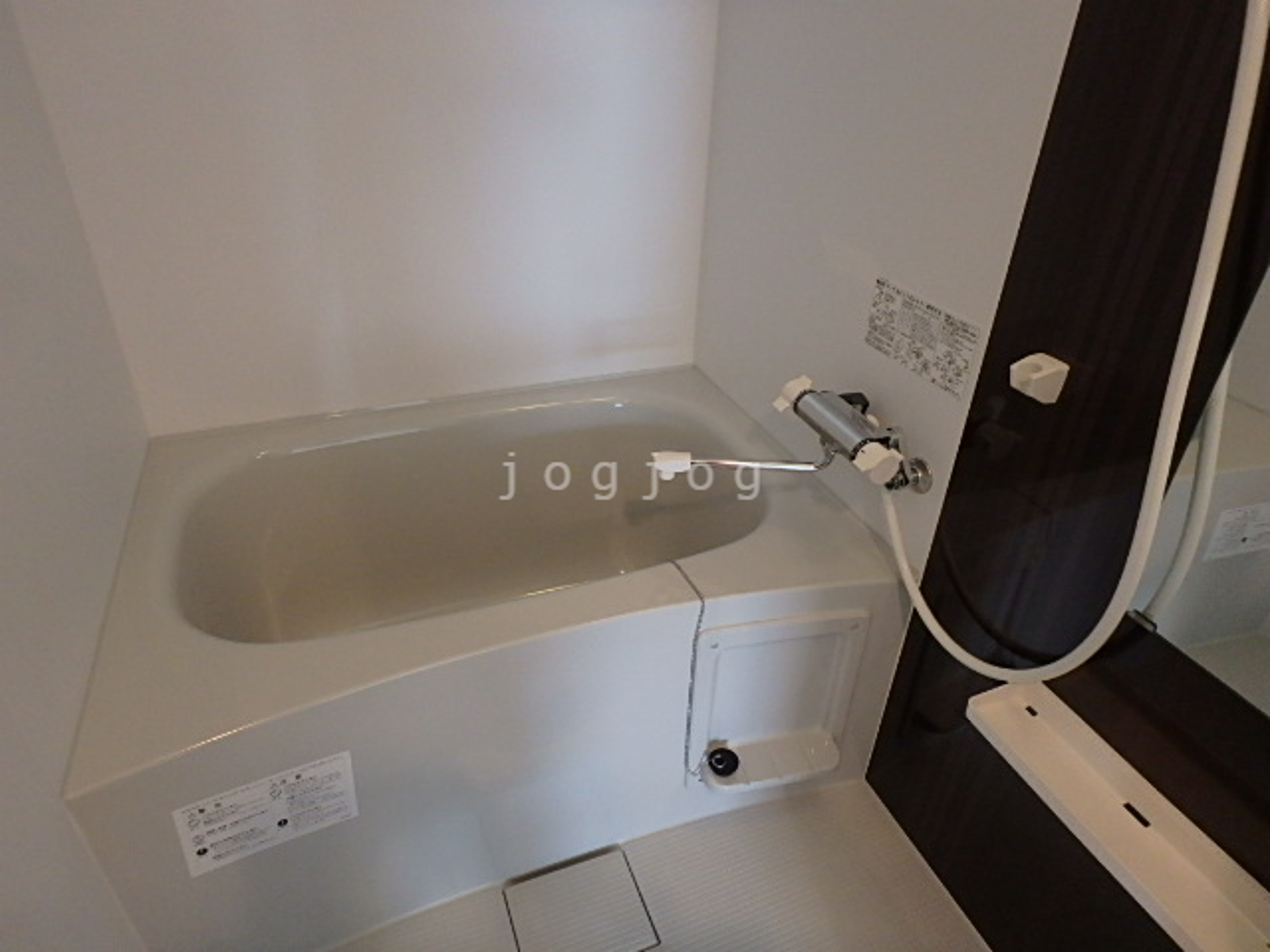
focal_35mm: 21
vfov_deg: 63.4
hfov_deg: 79.0
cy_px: 476
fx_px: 770
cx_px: 635
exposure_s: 1/30
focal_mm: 3.7
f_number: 3.5
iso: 500
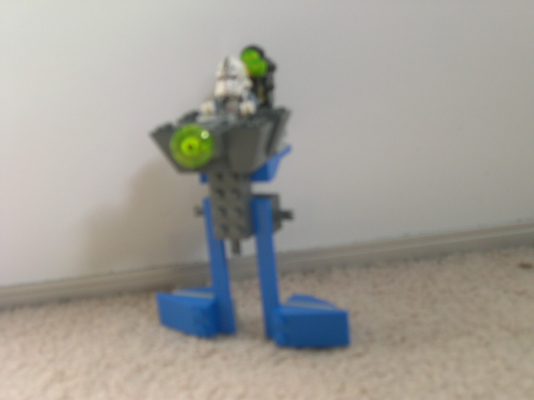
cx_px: 267
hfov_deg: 31.2
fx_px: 956
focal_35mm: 62
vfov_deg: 23.7
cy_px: 200
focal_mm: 13.2
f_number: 3.5
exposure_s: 1/42.7
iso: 100
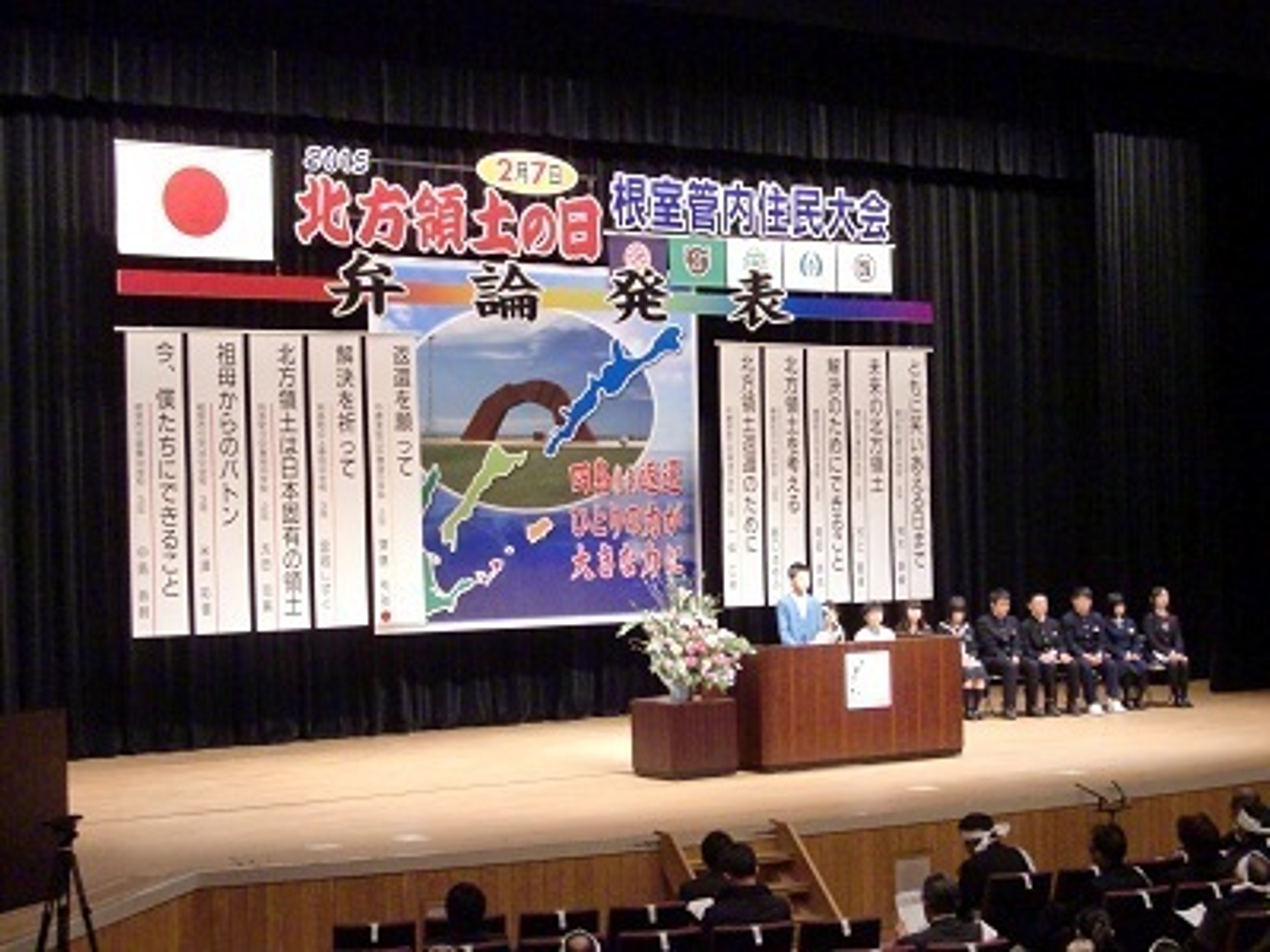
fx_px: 2421
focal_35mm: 66
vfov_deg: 22.3
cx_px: 635
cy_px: 476
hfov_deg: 29.4
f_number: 4.1
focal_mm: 11.7
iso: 640
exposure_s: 1/60
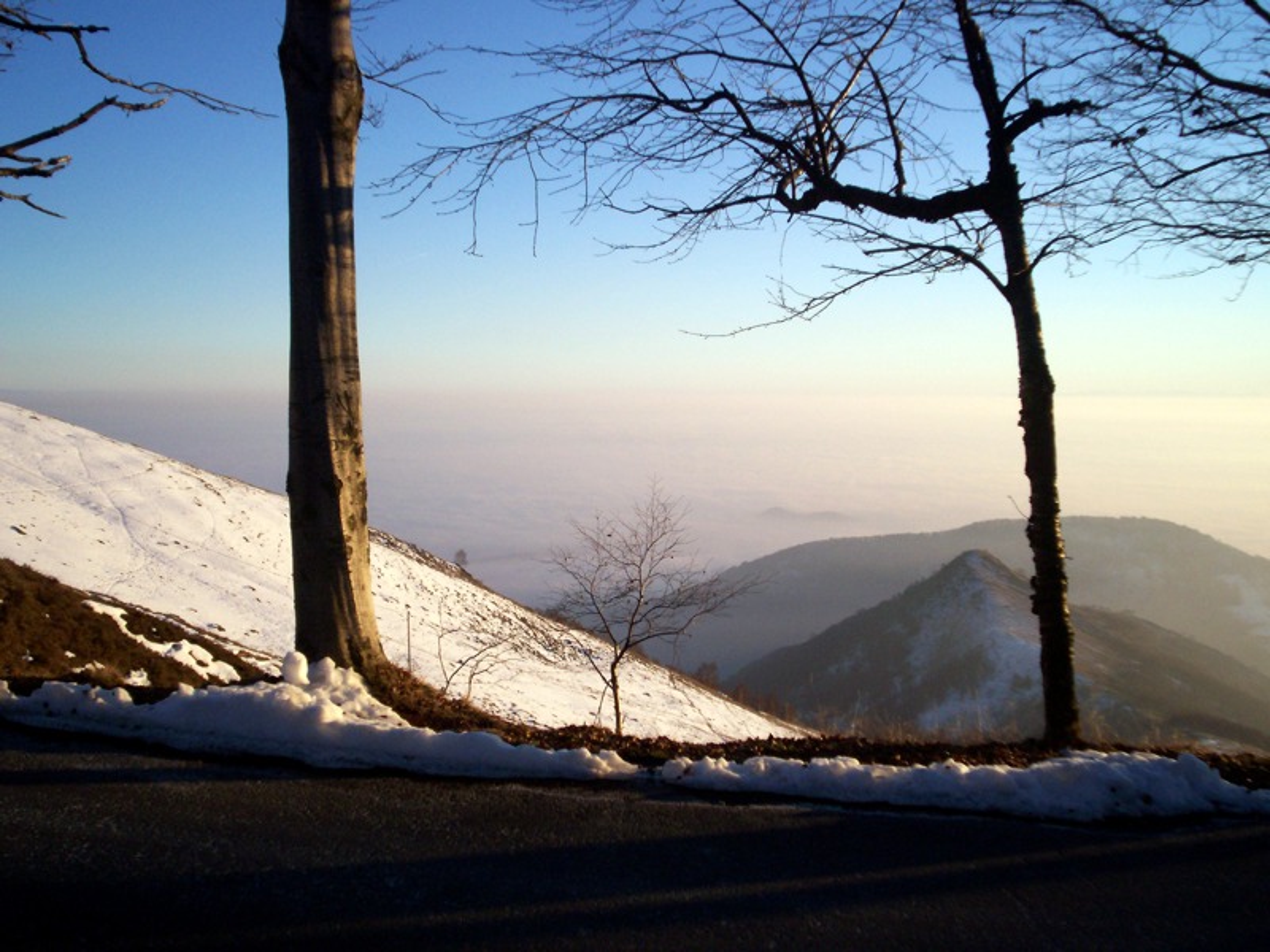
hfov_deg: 51.4
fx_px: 1321
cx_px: 635
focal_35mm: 36
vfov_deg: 39.7
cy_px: 476
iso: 100
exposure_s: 1/408
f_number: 4.5
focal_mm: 5.9
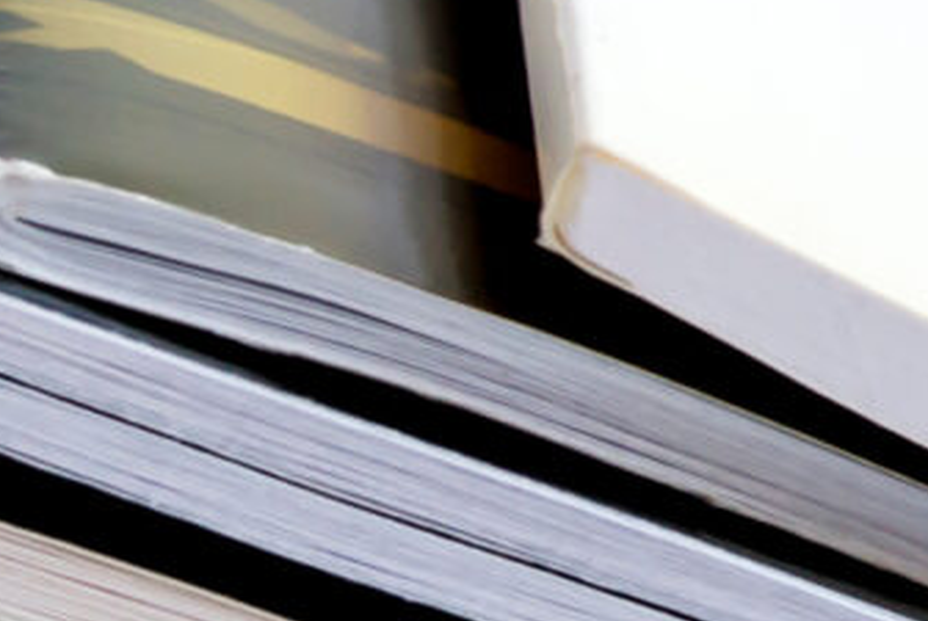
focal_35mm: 799
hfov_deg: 2.6
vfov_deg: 1.7
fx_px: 20623
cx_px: -950
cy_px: 440
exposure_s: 1/13
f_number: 10
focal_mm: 105
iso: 250
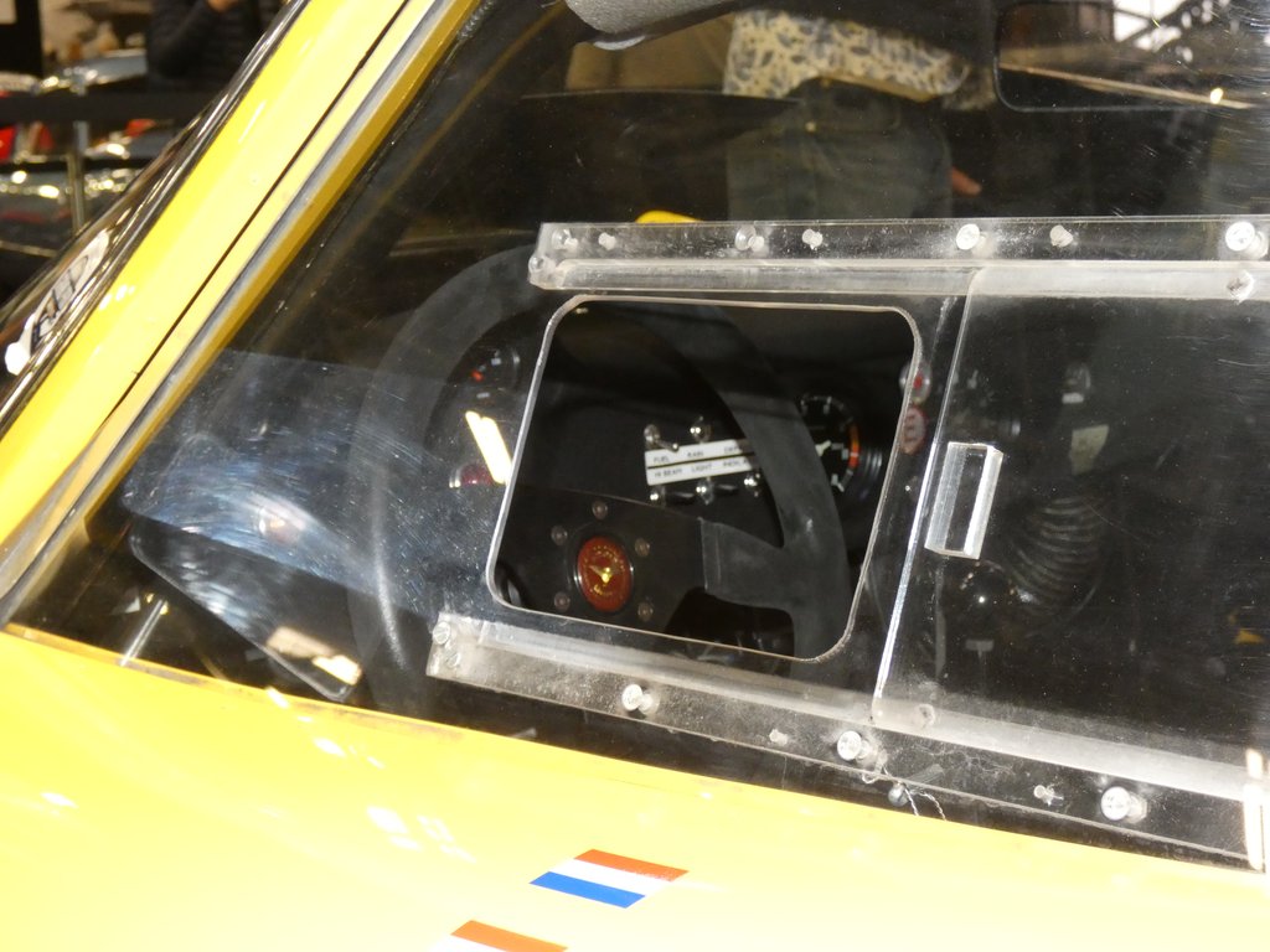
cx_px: 635
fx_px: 2128
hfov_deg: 33.2
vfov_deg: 25.2
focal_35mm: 58
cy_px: 476
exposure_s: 1/60
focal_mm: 10.4
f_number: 4.1
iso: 800
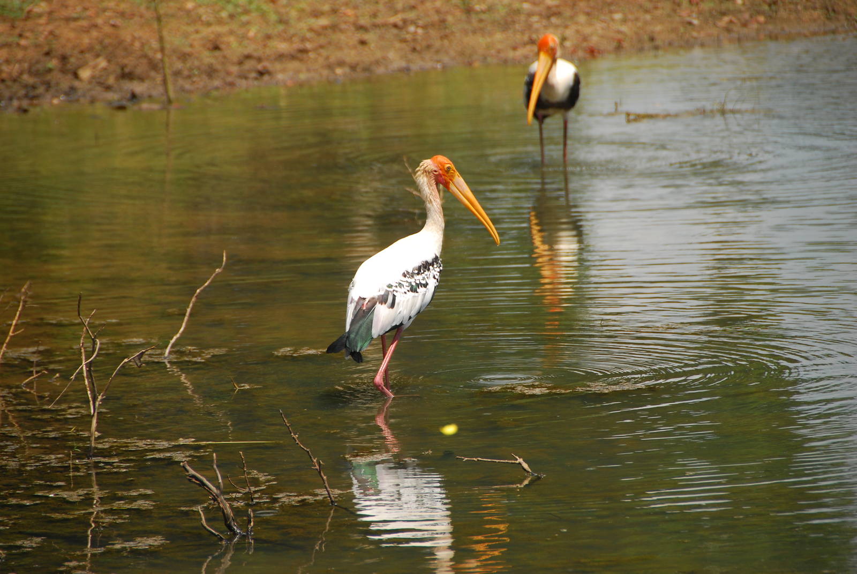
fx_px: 7150
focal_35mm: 300
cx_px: 428
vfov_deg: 4.6
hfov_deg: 6.9
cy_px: 287
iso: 200
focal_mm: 200
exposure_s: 1/800
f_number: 5.6
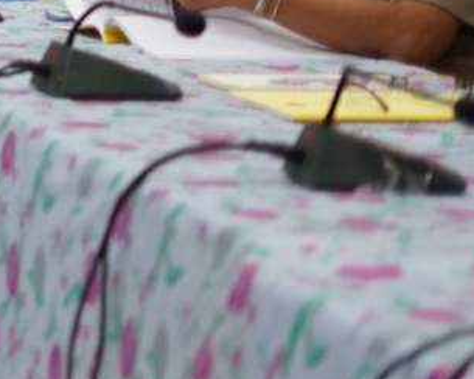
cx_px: -667
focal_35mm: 249
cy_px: -280
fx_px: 3493
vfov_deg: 6.1
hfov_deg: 7.3
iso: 400
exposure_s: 1/160
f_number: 1.8
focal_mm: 50
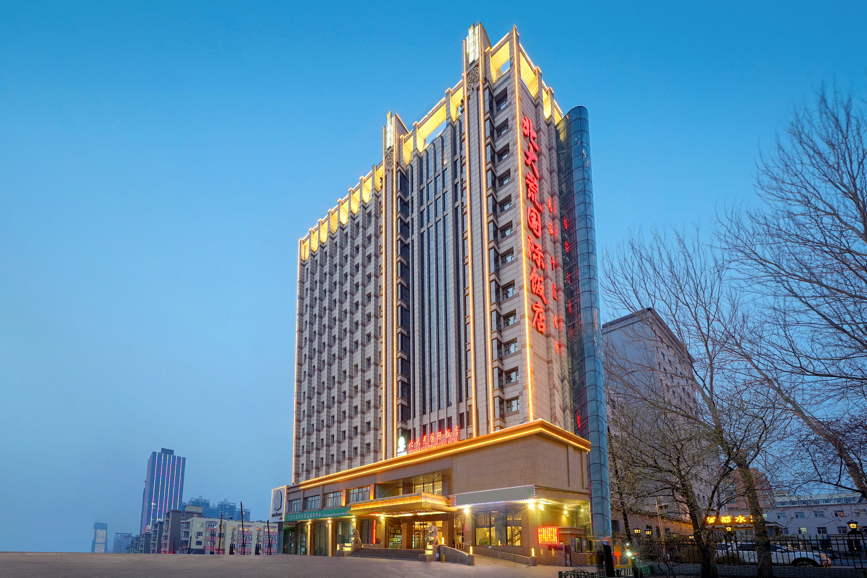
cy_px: 289
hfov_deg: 112.6
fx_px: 289
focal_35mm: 12
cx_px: 434
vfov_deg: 90.0
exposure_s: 1/2.5
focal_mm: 12
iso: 100
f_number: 8
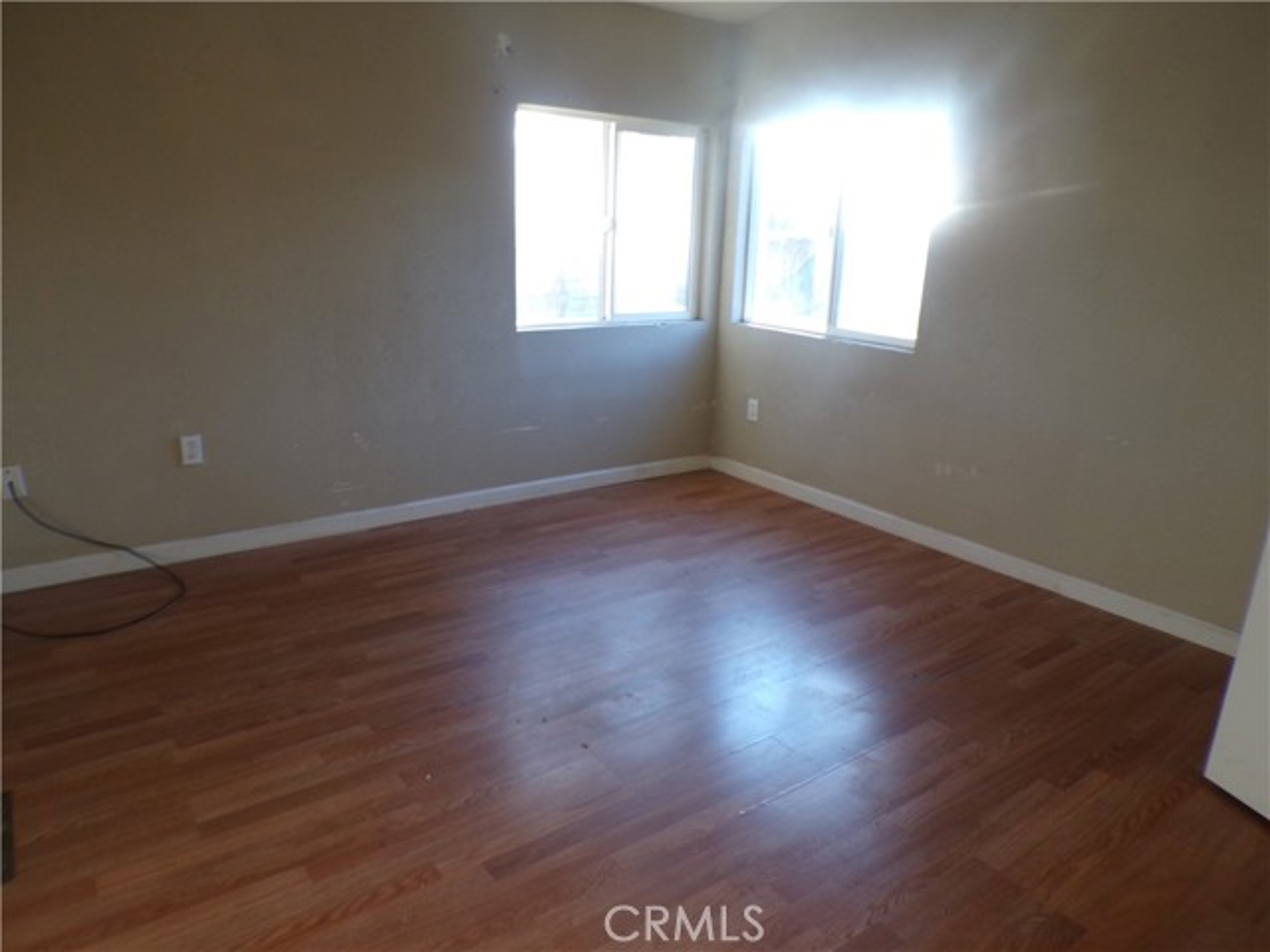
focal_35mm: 24
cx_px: 635
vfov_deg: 56.8
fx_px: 881
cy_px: 476
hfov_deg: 71.6
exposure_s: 1/34
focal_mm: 4.3
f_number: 3
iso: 181
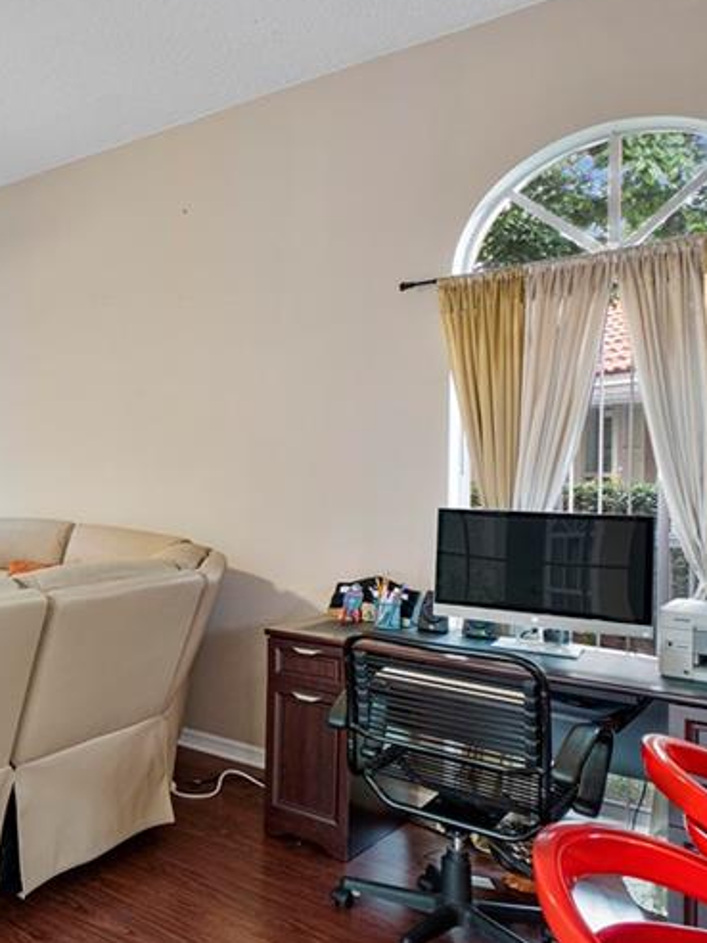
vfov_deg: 60.0
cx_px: -113
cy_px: 471
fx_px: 817
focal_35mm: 30
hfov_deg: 37.2
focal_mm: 10
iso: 160
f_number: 11
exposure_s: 1/1.67
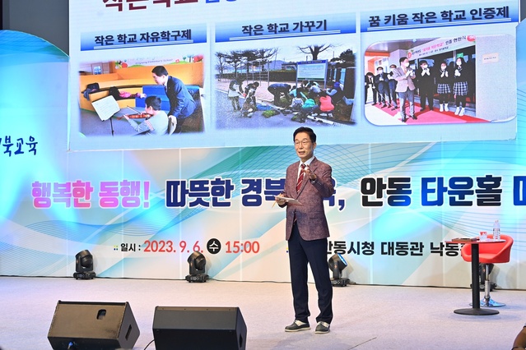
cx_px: 263
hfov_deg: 28.8
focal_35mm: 70
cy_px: 175
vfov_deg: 19.5
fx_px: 1023
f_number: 5
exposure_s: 1/200
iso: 1250
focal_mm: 70
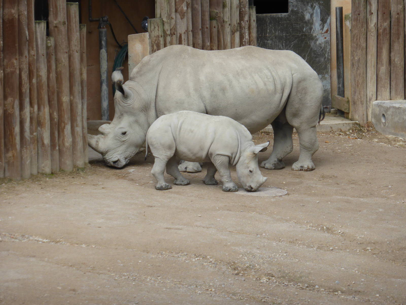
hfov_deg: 8.6
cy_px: 152
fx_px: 2709
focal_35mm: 231
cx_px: 203
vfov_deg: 6.4
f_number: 5.6
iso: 100
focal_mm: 41.3
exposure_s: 1/250
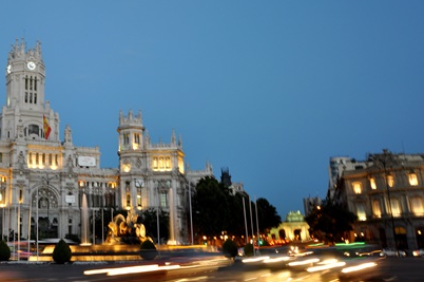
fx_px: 506
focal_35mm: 43
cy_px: 125
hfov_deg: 42.6
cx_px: 62
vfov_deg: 31.1
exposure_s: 1/2
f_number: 5
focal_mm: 16
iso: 200
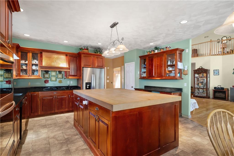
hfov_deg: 90.0
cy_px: 78
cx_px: 117
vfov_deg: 67.4
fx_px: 117
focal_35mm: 18
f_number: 10
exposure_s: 3.2
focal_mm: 18
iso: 640
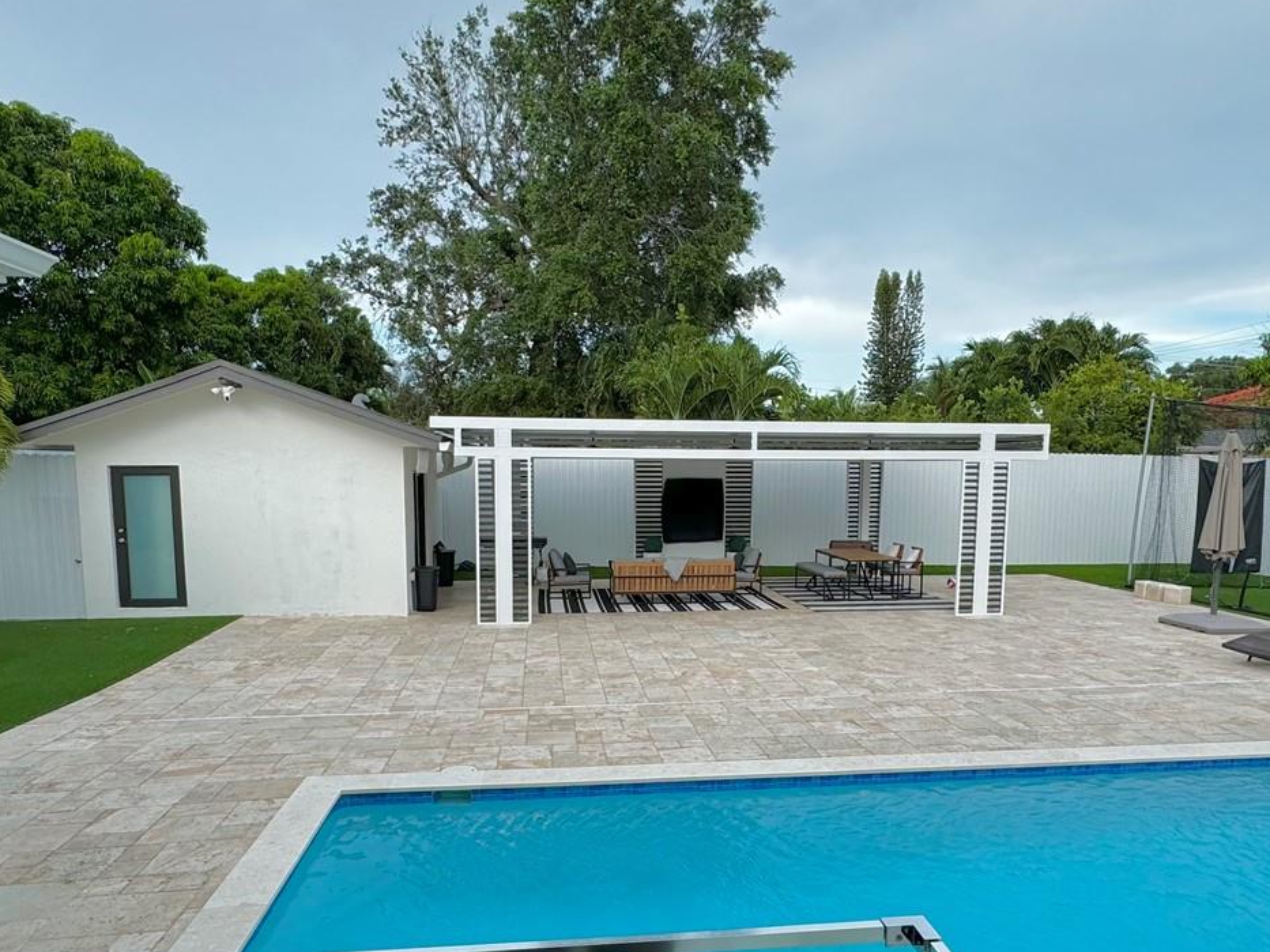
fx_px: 881
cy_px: 568
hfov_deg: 71.6
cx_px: 649
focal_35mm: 24
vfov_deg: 56.4
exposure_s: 1/407
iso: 40
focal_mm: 2.22
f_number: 2.2
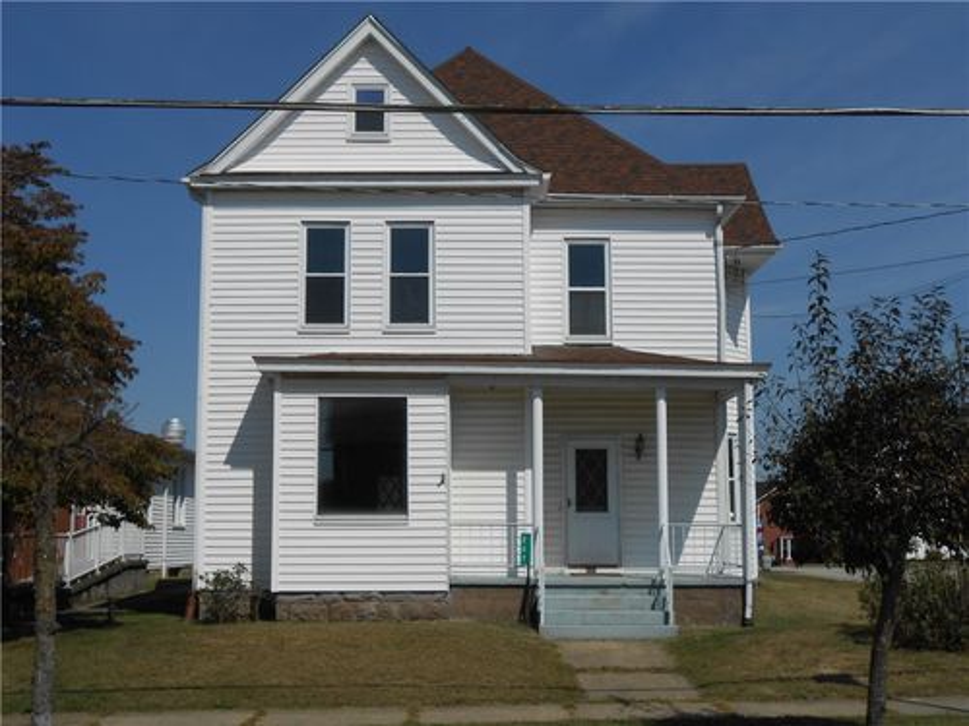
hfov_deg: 38.9
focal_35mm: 49
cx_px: 484
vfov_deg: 29.7
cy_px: 363
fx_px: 1372
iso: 80
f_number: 4.8
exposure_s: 1/2000
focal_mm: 8.8
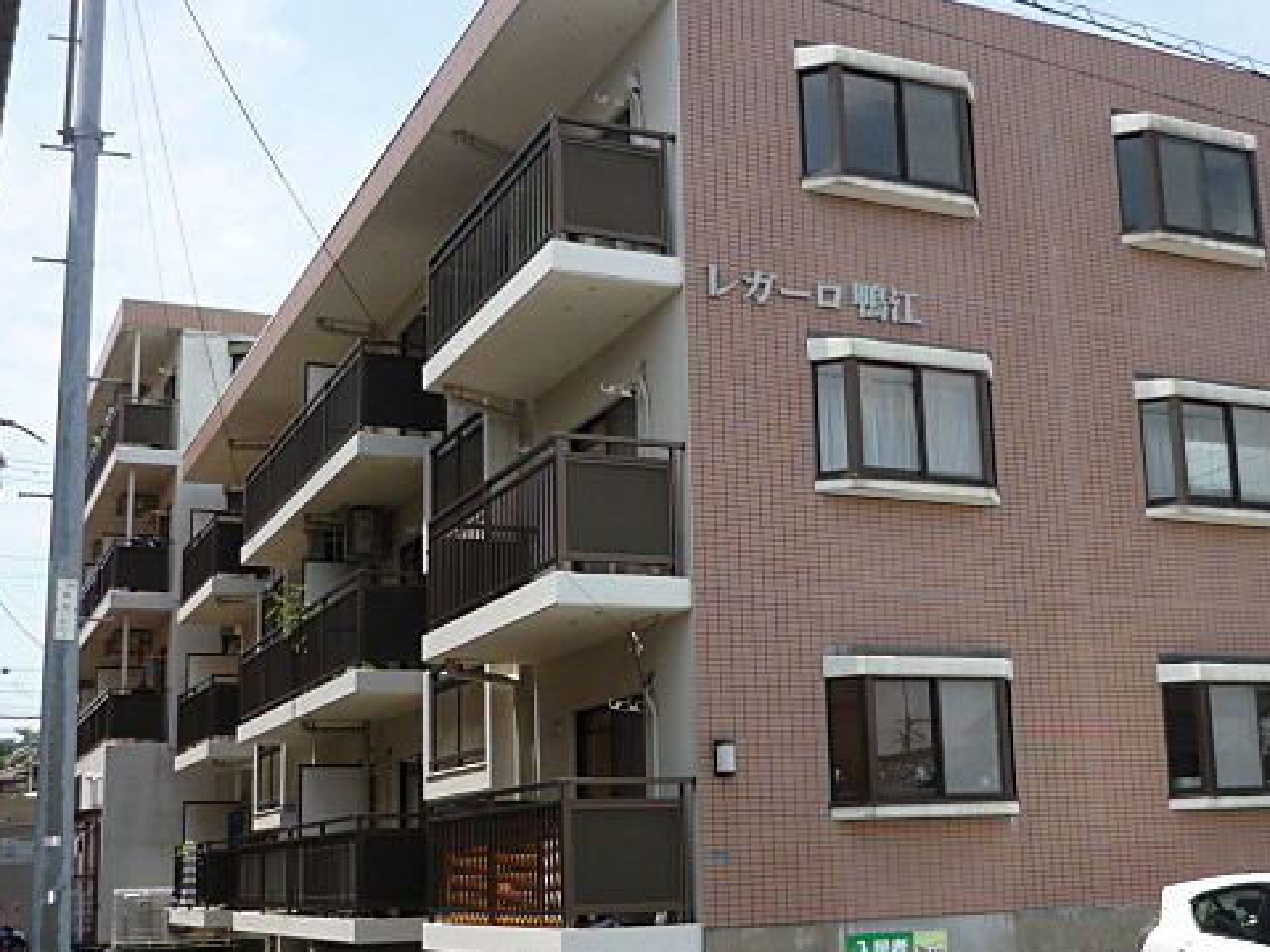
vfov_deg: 32.9
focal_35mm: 44
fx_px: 1614
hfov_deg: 42.7
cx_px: 773
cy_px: 505
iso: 100
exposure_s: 1/1000
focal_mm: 5.5
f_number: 2.8
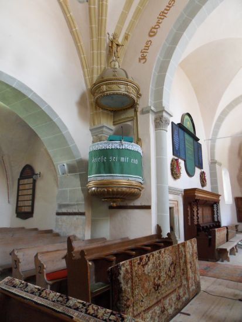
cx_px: 121
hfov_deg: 56.9
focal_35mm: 24
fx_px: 224
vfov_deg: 71.6
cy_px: 161
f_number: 3.3
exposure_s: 1/30
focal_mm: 4.2
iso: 400
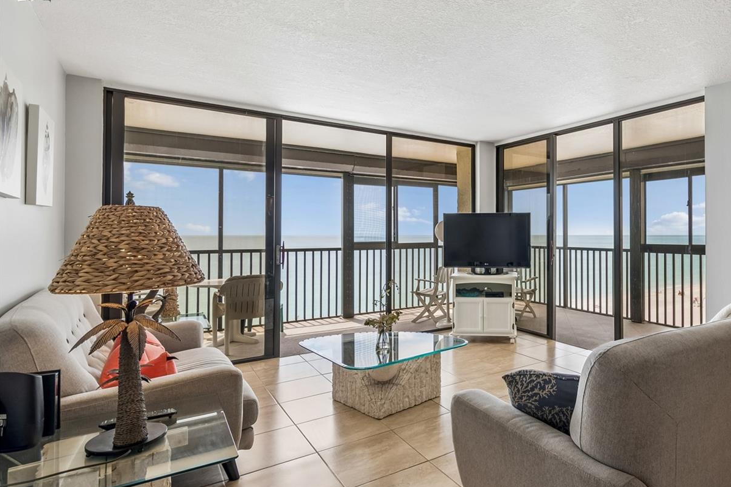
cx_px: 486
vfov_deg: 61.9
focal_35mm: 20
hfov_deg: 81.2
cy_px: 244
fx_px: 406
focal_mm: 10
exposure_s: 1/60
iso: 100
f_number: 7.1
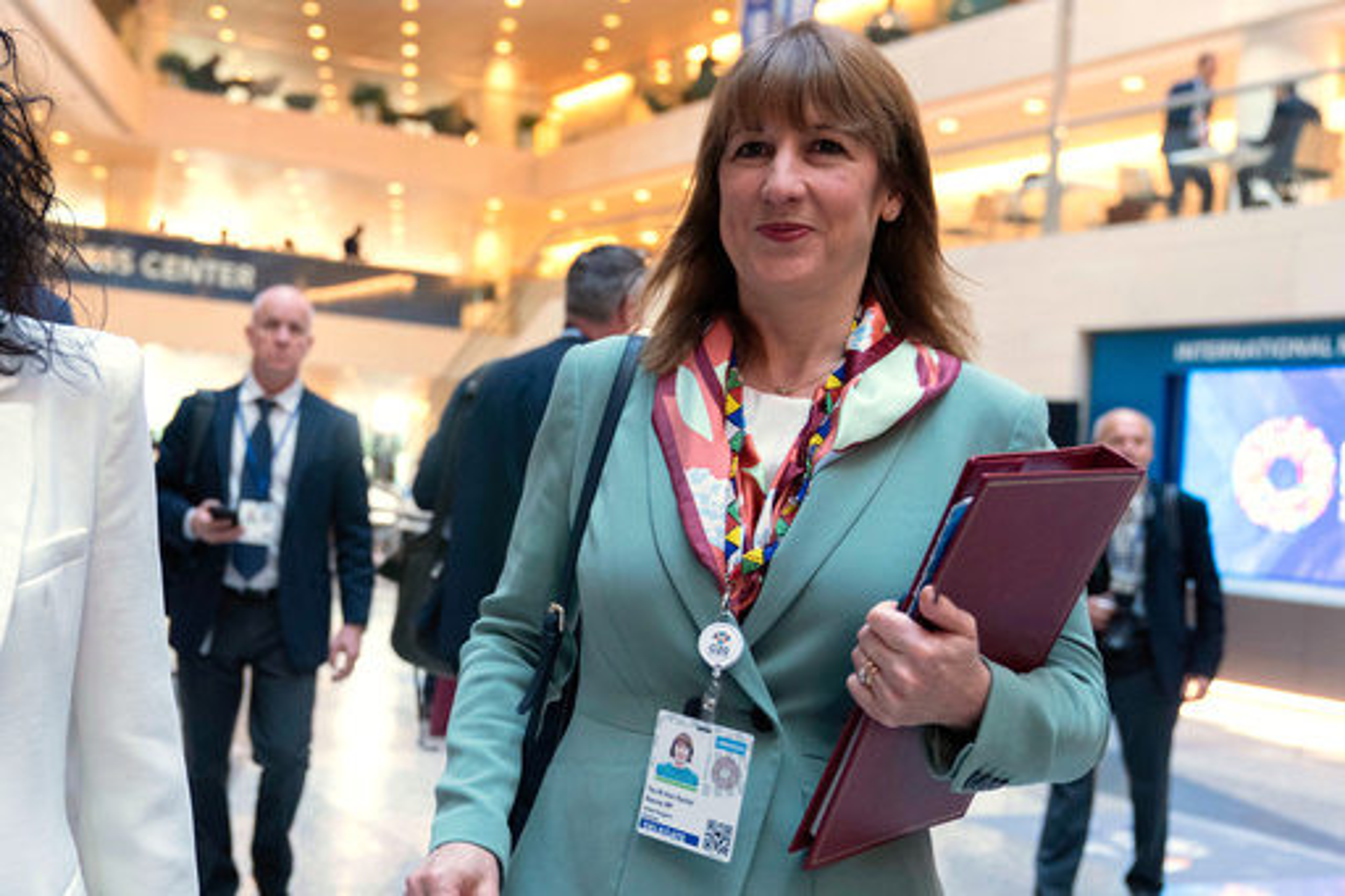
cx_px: 672
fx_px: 1232
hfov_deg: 57.2
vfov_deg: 39.9
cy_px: 448
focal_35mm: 33
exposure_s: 1/250
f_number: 3.2
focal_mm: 33
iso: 3200
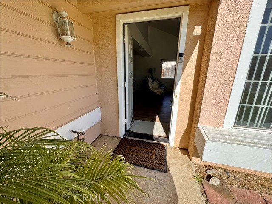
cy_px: 102
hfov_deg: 102.1
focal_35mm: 14
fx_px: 110
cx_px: 136
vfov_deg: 85.7
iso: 50
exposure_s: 1/771
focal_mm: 2.22
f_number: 2.2
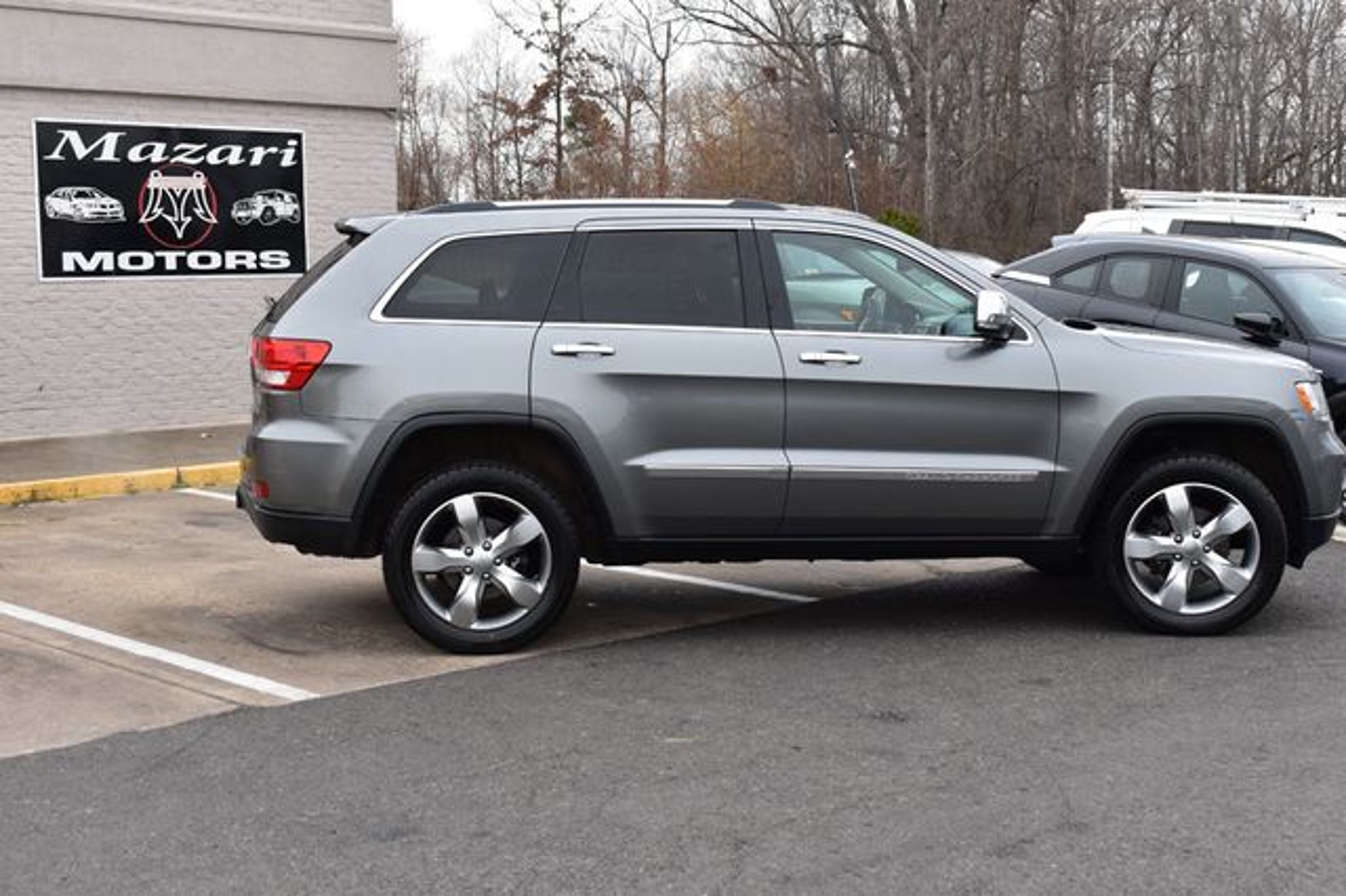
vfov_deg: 26.5
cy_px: 448
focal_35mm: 51
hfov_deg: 38.9
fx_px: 1906
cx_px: 673
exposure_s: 1/80
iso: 400
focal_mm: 34
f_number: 8
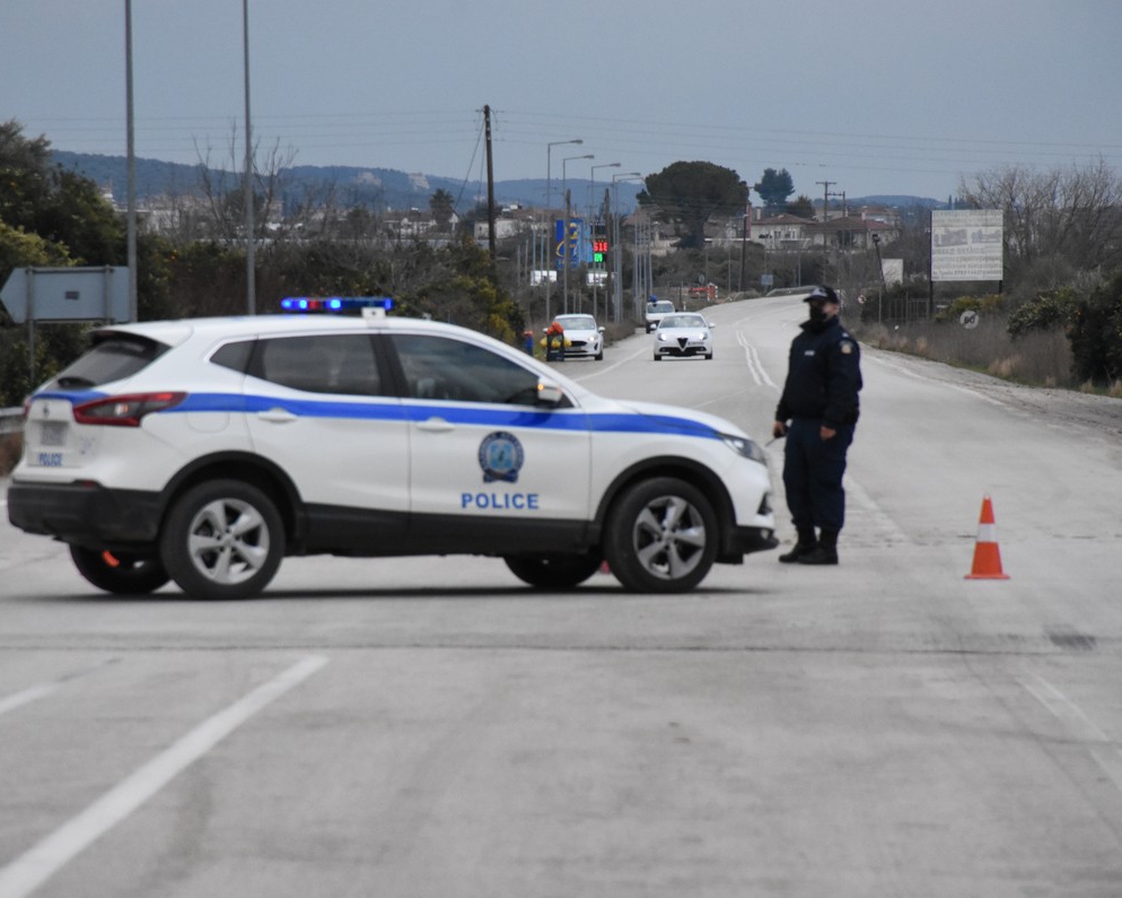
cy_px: 448
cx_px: 520
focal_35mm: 238
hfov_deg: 8.1
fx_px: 7902
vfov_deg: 6.5
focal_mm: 140
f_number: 9
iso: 3200
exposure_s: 1/5000
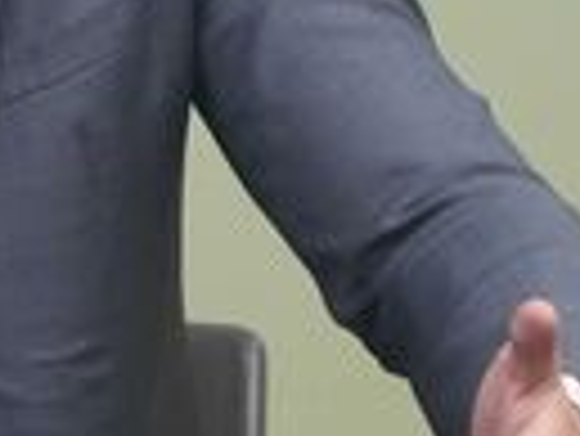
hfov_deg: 1.7
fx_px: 19555
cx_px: -184
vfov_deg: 1.3
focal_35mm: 1166
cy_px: -306
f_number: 6.3
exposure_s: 1/250
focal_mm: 174
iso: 3200
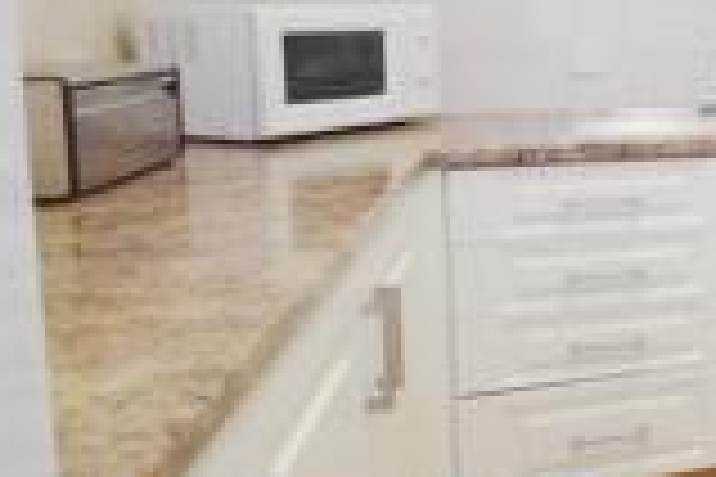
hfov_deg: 31.4
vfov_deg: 29.2
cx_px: 973
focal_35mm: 45
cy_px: 101
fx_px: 895
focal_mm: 10
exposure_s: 1/160
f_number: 4
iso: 1600
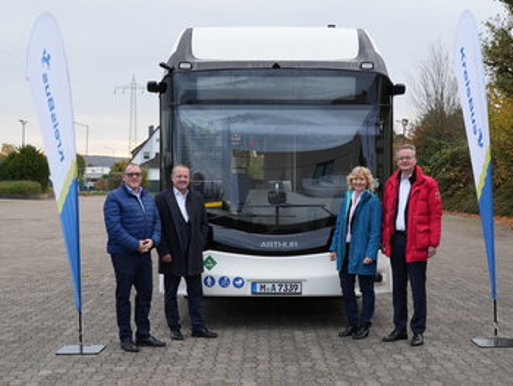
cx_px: 254
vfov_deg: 26.1
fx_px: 830
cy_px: 192
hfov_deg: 34.3
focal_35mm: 56
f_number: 4
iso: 100
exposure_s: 1/60
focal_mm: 34
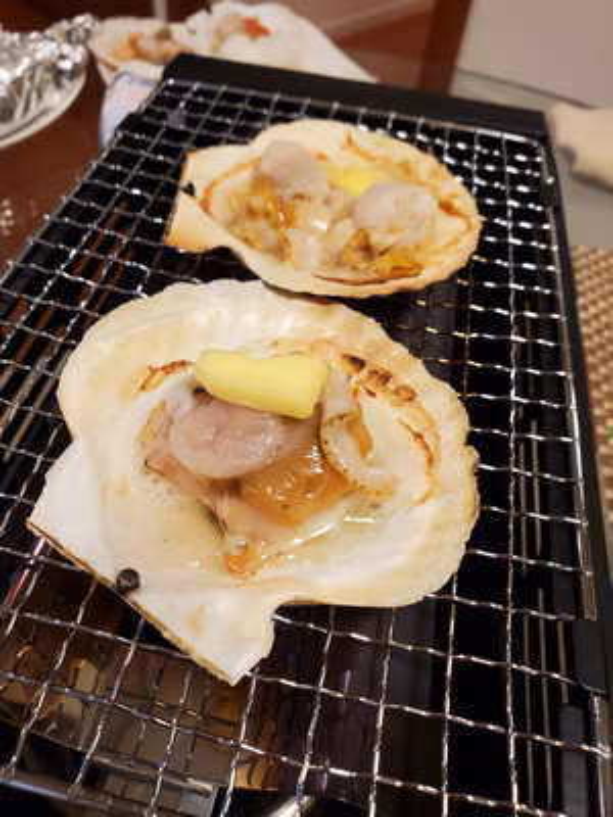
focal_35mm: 26
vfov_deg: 67.3
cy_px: 408
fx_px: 614
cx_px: 306
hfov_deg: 53.1
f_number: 2.4
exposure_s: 1/40
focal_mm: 4.3
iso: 200
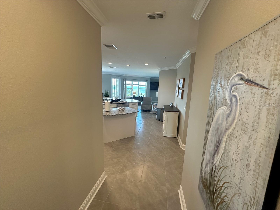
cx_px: 140
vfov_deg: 85.7
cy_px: 105
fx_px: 113
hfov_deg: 102.1
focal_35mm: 14
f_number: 2.2
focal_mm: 2.22
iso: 160
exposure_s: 1/120
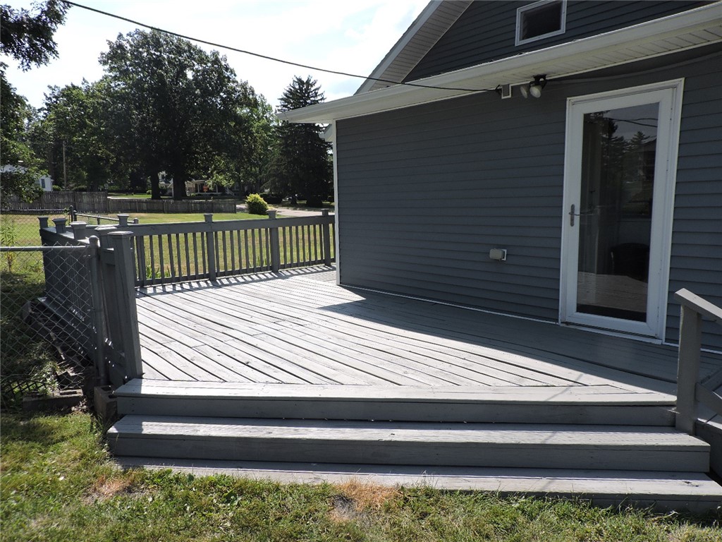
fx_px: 501
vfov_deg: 56.8
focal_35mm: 24
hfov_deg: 71.6
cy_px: 271
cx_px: 361
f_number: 3
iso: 100
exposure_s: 1/1000
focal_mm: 4.3
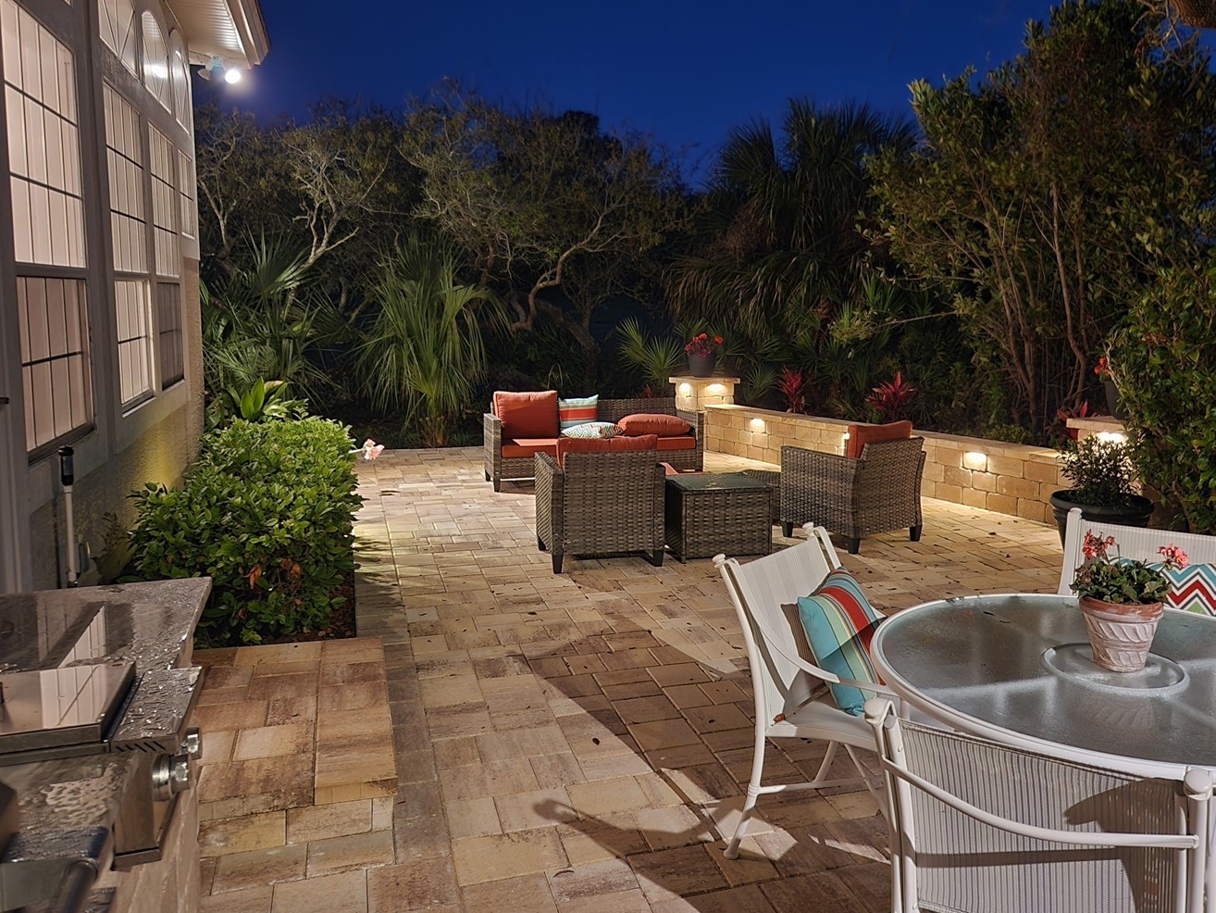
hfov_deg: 63.2
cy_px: 405
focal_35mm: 28
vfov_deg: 49.7
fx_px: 984
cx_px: 688
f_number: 1.8
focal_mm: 5.4
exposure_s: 1/9.99
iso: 200
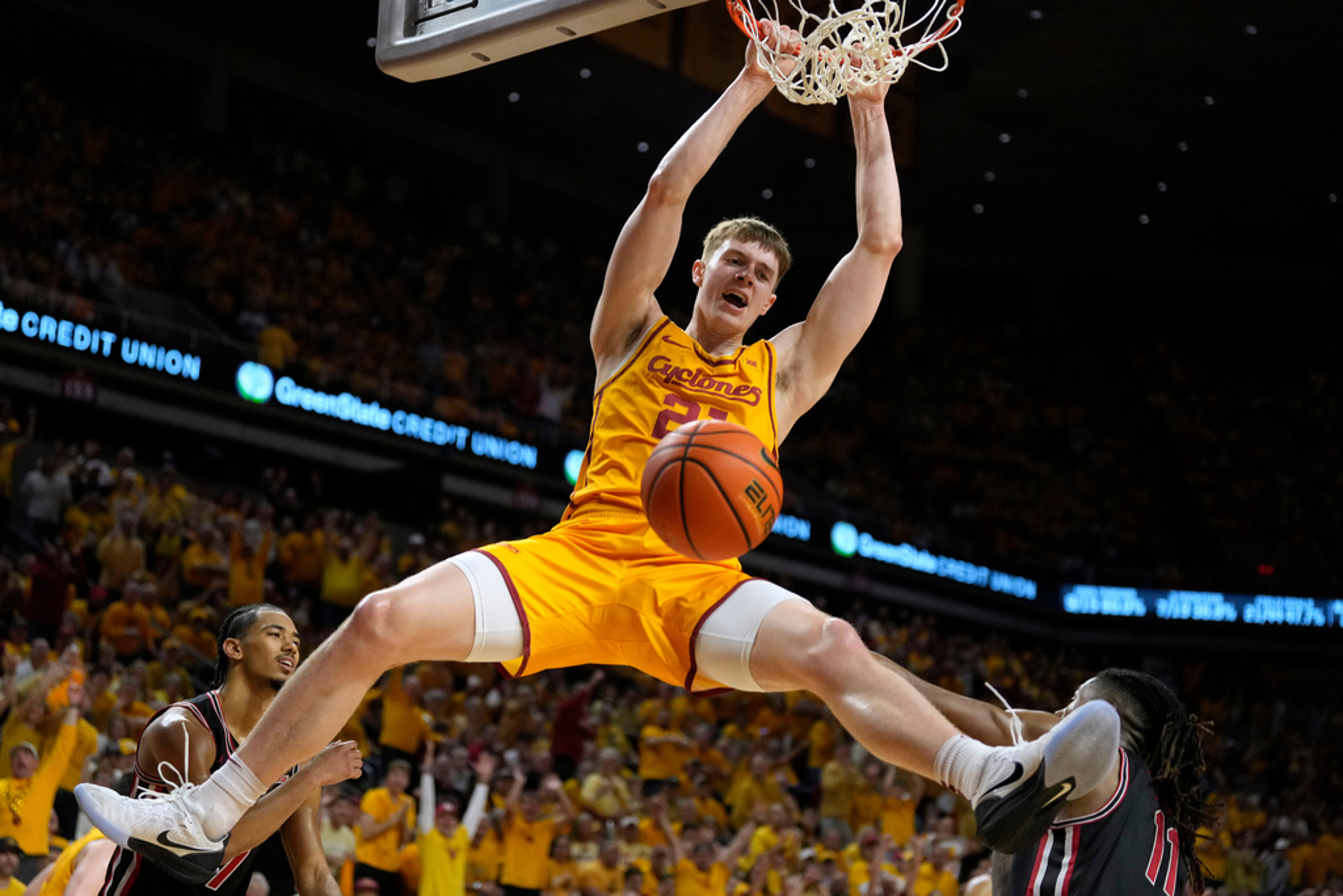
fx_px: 2612
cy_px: 448
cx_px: 672
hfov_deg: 28.8
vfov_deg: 19.5
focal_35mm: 70
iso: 3200
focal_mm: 70
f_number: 2.8
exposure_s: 1/2000
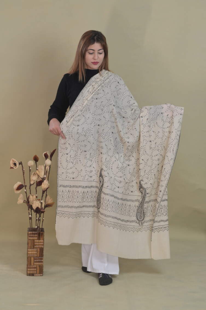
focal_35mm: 85
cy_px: 155
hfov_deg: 16.0
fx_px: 731
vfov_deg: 23.9
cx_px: 103
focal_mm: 85
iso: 250
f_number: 2.8
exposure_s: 1/100
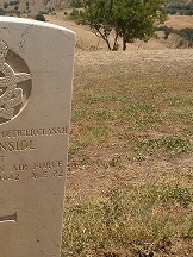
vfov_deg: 31.0
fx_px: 461
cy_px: 164
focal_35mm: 62
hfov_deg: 23.5
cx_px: 62
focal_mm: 4.8
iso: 100
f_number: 10
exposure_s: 1/200
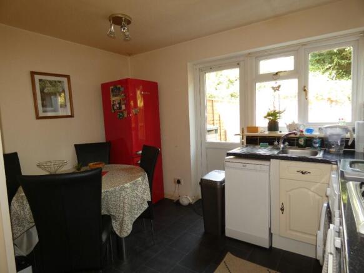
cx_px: 182
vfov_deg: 66.0
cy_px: 136
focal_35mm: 20
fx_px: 210
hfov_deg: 81.8
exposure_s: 1/25
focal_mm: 3.6
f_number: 2.8
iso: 80
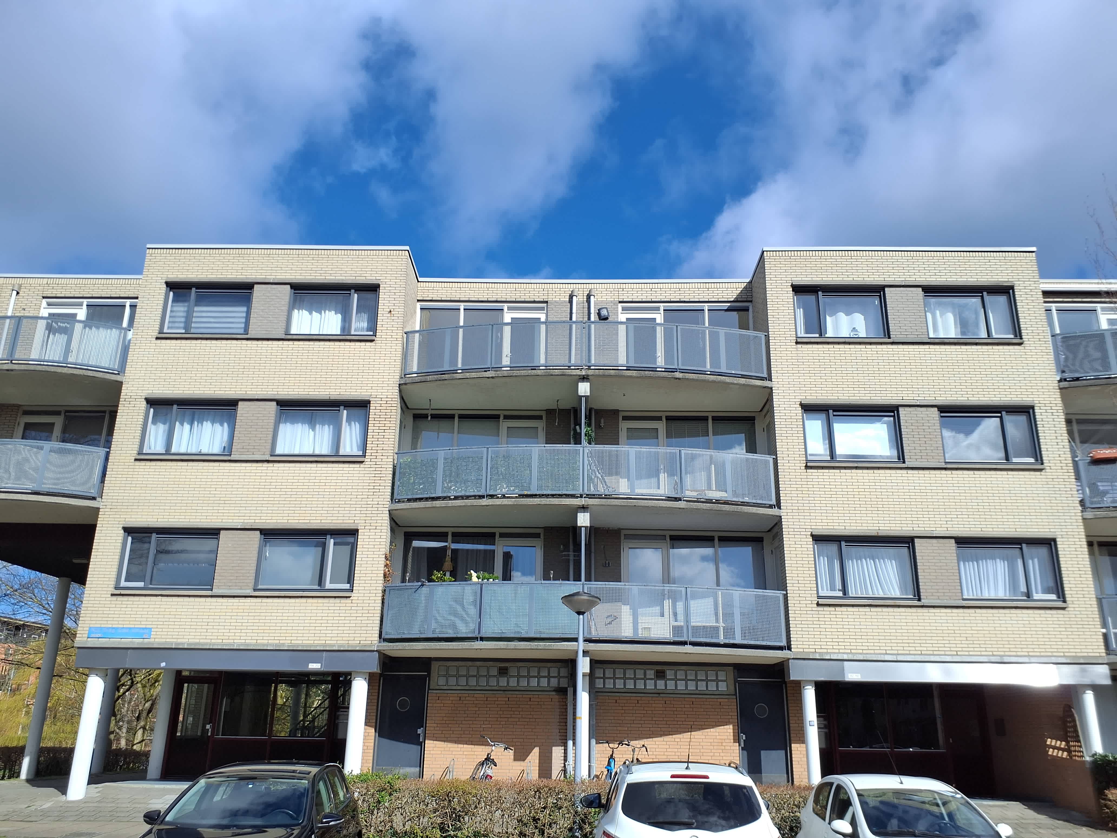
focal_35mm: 27
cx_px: 558
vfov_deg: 51.4
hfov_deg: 65.3
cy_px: 419
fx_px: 871
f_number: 1.9
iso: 40
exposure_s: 1/2037
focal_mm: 3.6
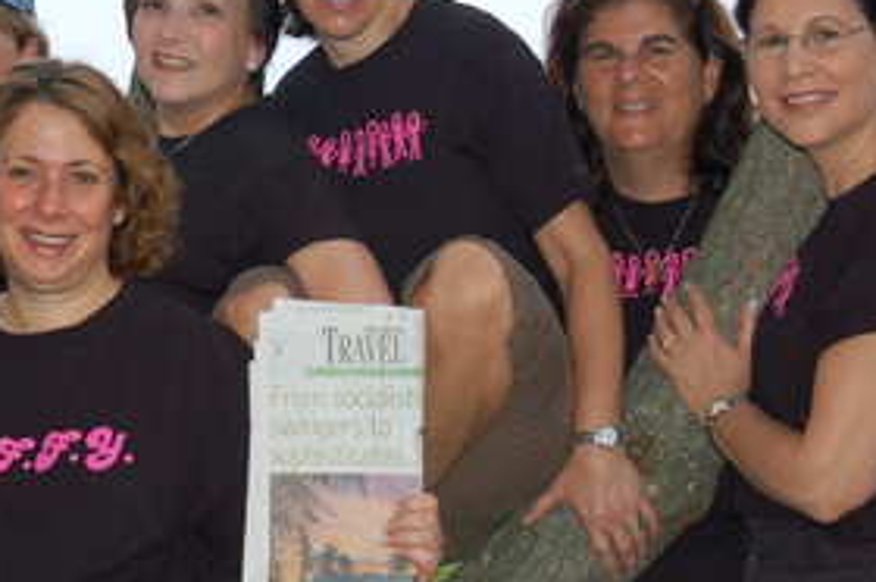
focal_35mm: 108
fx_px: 2625
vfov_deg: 12.5
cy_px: 33
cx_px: 163
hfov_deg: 18.7
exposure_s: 1/500
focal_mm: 28
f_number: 5.6
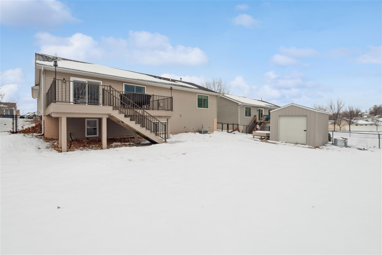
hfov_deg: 96.7
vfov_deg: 73.7
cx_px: 191
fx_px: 170
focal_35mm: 16
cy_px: 128
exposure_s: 1/400
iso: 400
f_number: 10
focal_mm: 16
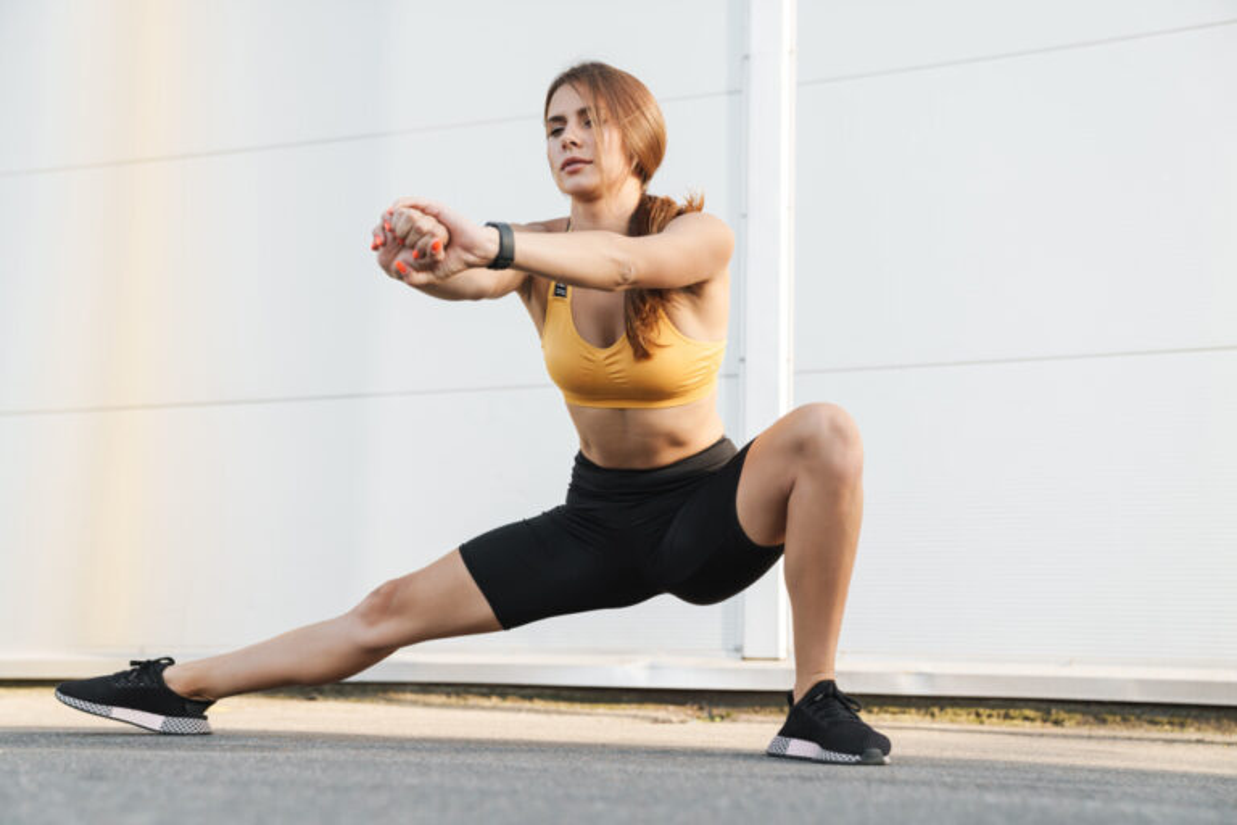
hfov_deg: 41.1
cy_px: 412
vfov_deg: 28.1
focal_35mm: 48
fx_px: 1649
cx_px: 618
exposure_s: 1/500
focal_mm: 48
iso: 100
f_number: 3.2
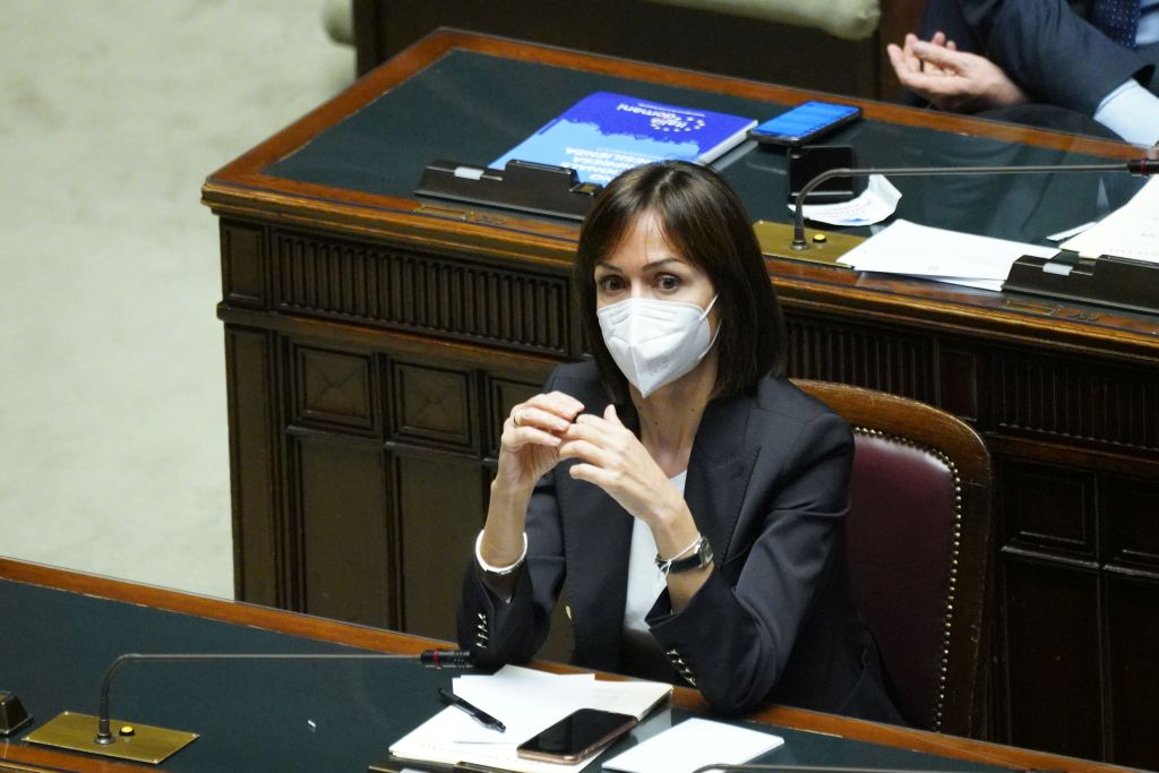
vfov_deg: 2.3
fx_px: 19318
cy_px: 386
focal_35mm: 600
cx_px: 580
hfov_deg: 3.4
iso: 12800
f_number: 5.6
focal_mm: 400
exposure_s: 1/160
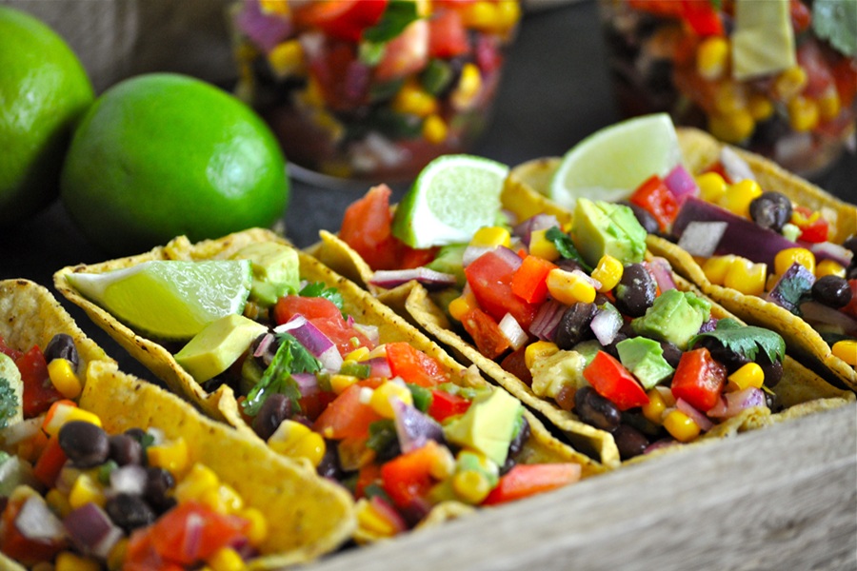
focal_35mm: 165
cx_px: 428
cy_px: 286
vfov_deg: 8.3
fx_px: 3928
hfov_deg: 12.5
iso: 640
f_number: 4.5
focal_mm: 110
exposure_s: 1/60
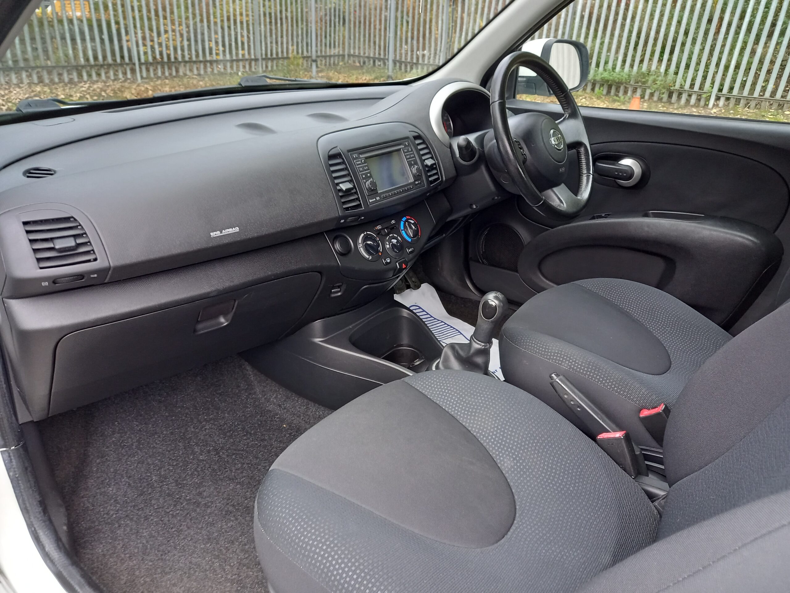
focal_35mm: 25
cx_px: 395
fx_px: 571
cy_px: 296
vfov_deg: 54.9
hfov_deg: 69.4
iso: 250
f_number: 2
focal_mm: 4.6
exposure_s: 1/30
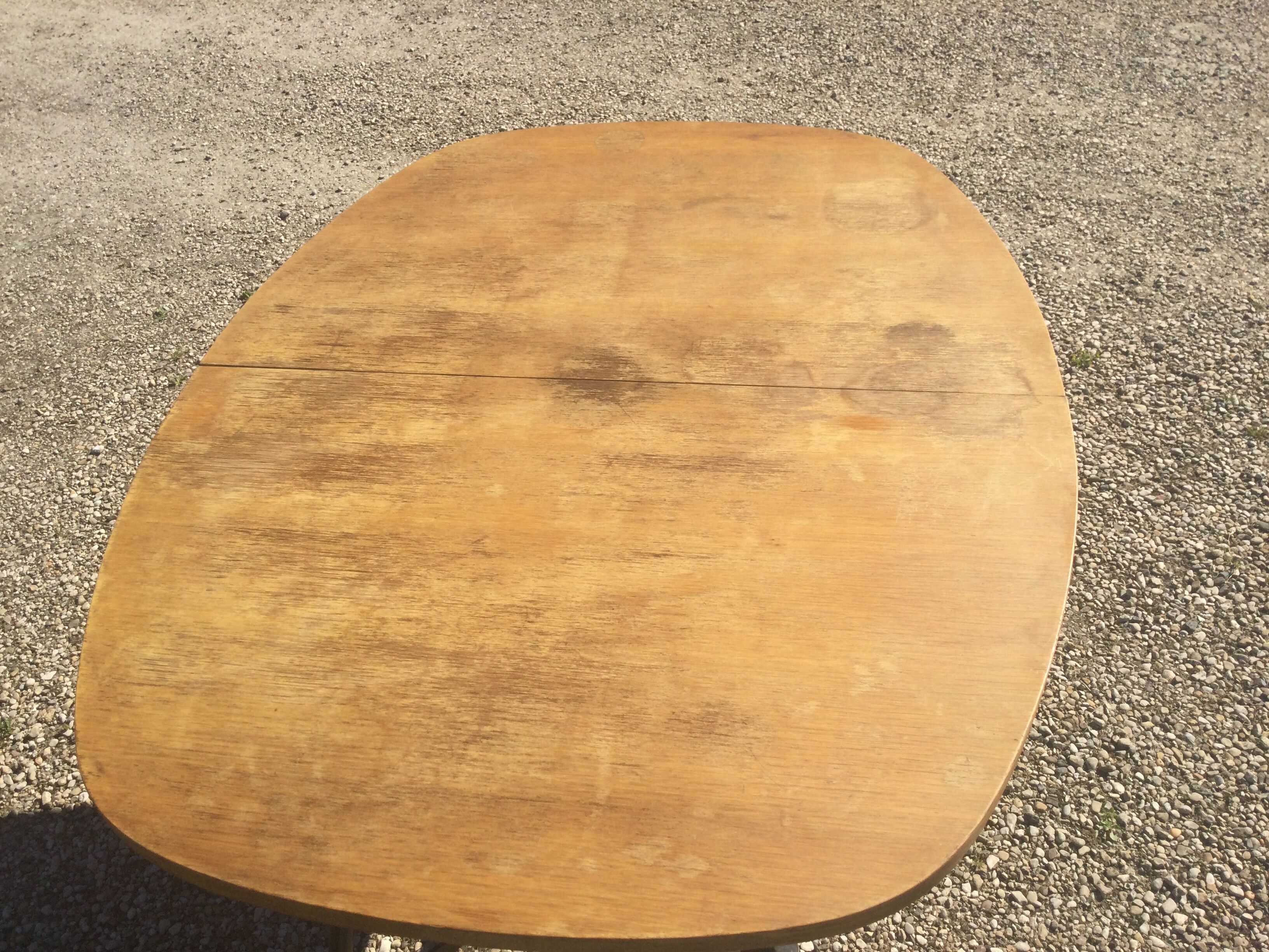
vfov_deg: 45.4
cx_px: 634
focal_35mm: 31
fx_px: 1136
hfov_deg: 58.4
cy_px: 476
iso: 25
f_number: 2.4
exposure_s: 1/1359
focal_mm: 3.3
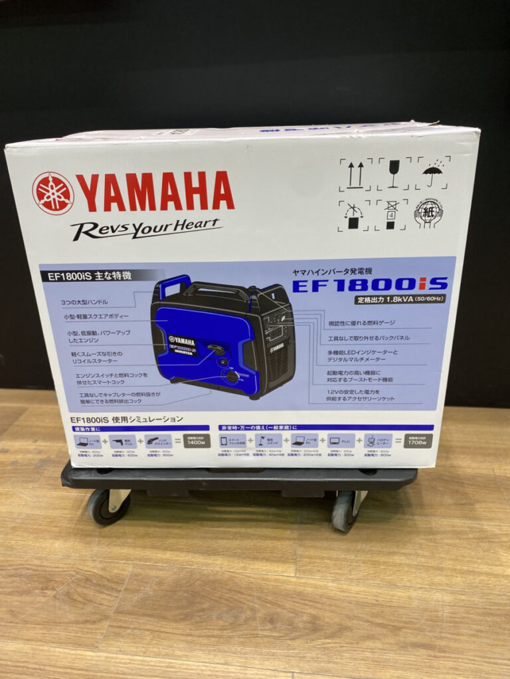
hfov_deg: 53.1
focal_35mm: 26
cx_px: 255
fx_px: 511
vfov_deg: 67.3
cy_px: 340
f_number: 1.8
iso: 125
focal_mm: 4.25
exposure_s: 1/118
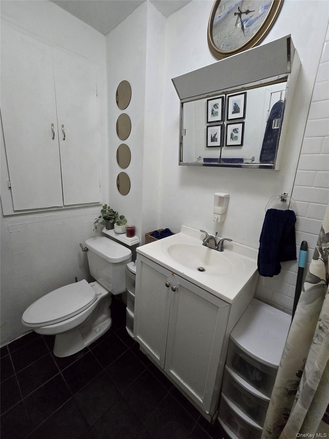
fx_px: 165
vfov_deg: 106.2
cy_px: 220
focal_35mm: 13
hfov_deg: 89.9
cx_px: 164
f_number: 2.2
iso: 640
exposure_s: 1/60.2
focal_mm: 2.2
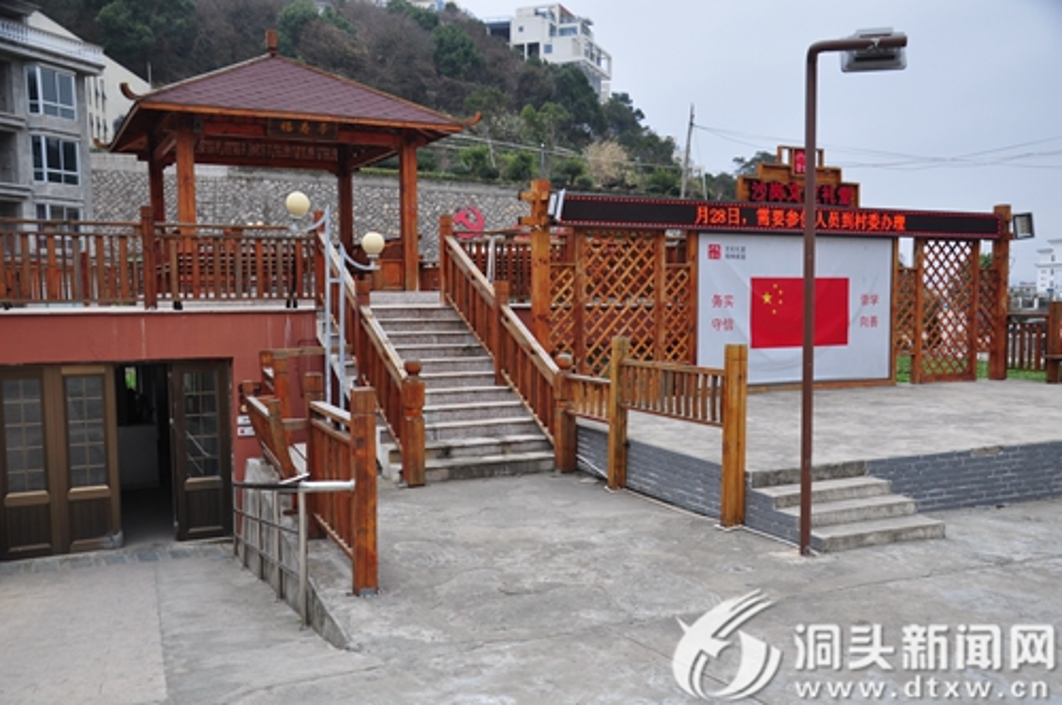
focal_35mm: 33
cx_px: 531
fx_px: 972
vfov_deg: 39.9
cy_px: 352
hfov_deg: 57.3
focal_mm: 22
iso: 200
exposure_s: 1/160
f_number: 5
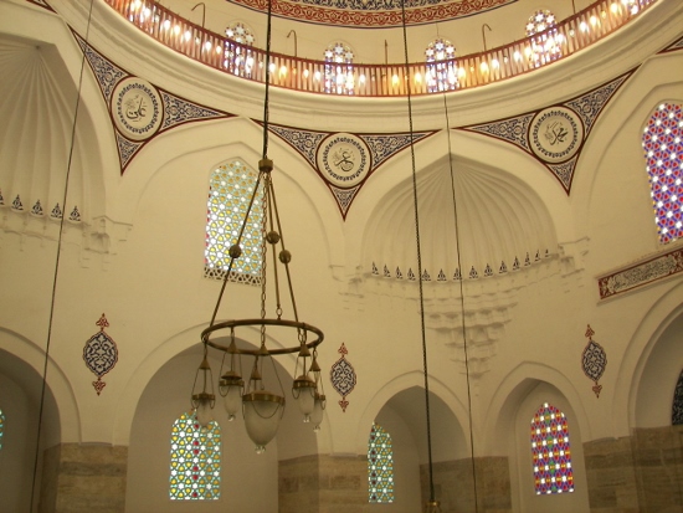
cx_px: 342
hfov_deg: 51.3
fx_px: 711
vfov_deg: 39.7
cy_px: 256
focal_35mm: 36
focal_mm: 6
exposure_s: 1/20
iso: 100
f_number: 2.8
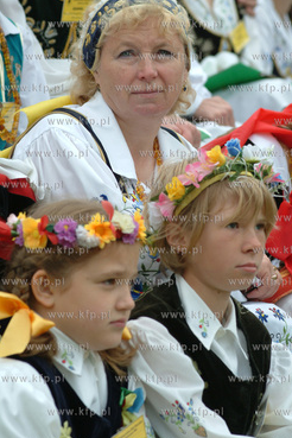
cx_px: 155
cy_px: 216
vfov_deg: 10.7
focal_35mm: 192
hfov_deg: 7.2
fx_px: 2336
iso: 400
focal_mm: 118
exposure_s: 1/350
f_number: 5.6
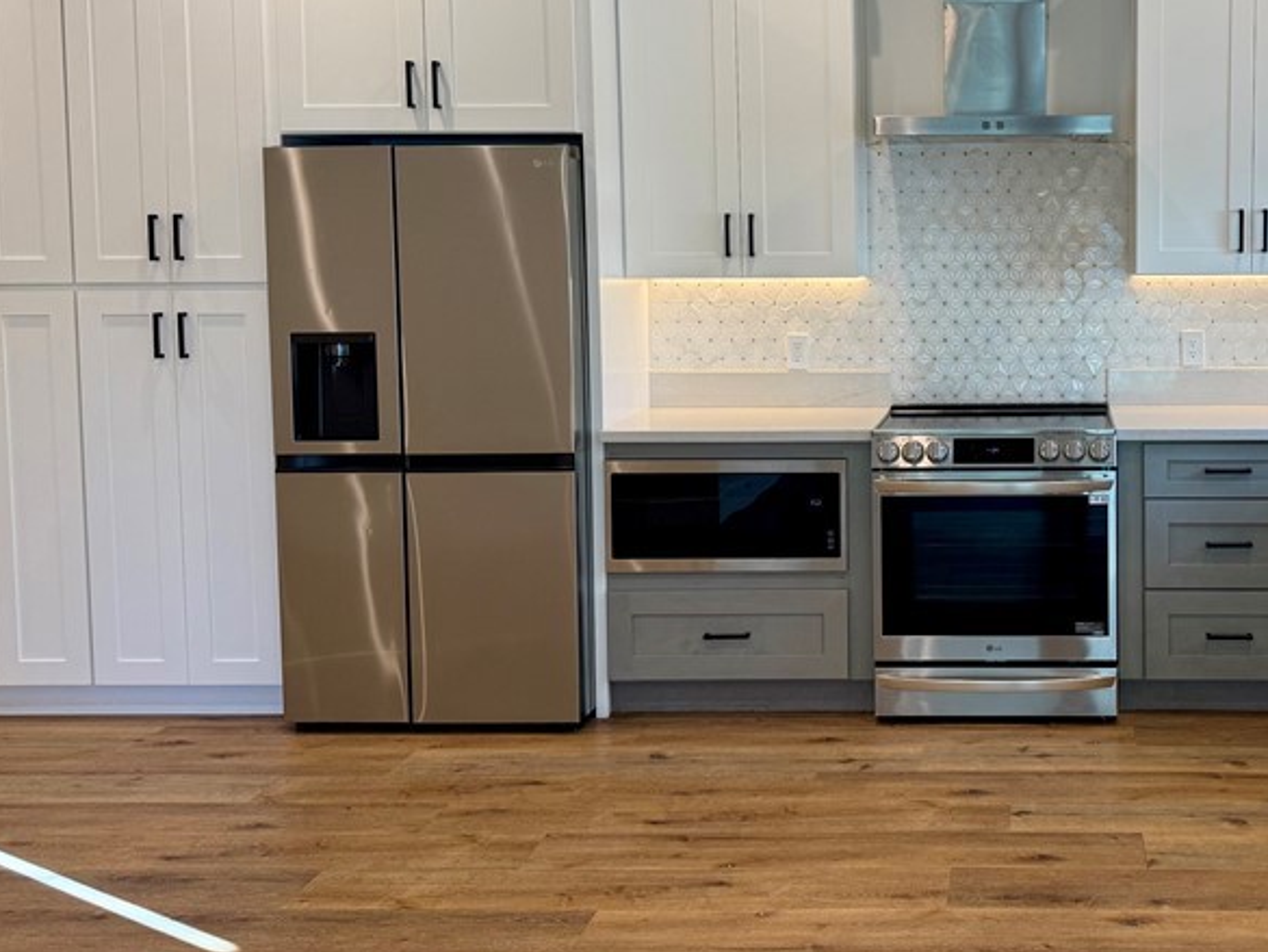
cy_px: 338
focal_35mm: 42
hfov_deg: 42.9
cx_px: 997
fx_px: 1539
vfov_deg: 34.1
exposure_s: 1/120
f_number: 1.78
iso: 80
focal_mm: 6.76
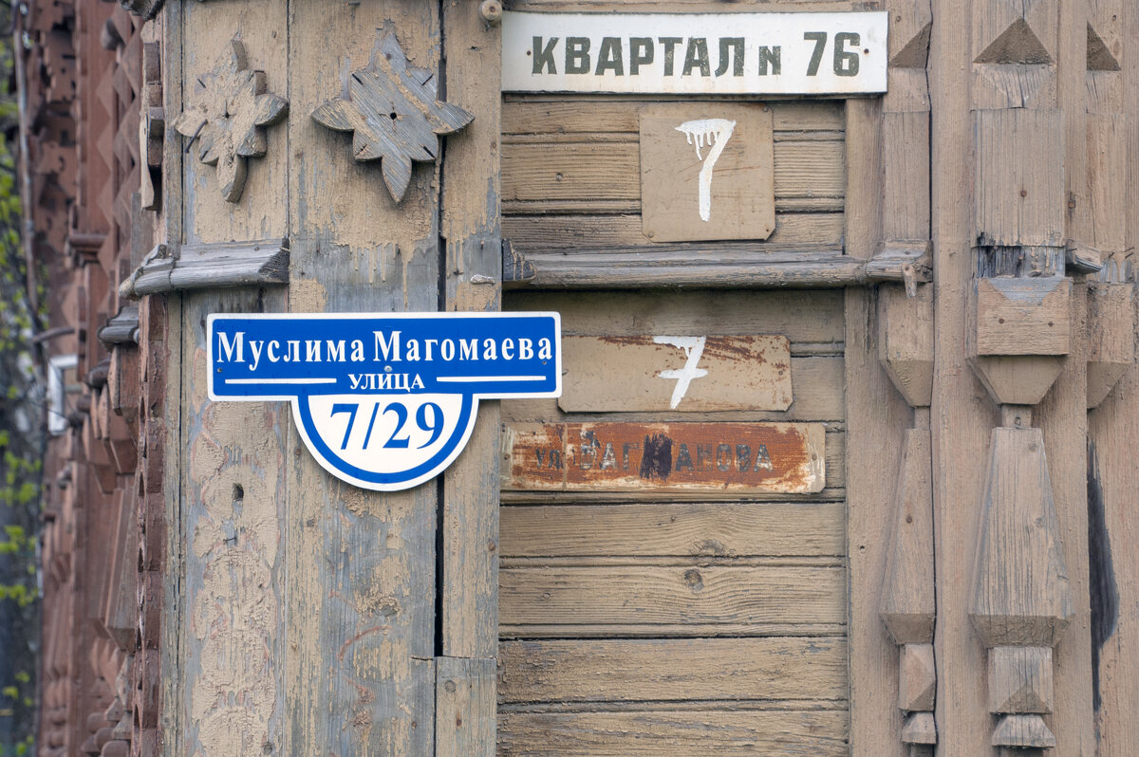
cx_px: 570
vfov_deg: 10.7
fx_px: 4031
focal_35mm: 128
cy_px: 378
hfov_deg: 16.1
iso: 640
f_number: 9
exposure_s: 1/320
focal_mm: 85
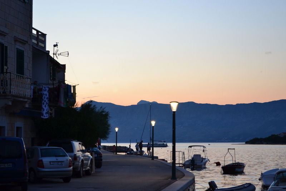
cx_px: 143
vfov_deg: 16.6
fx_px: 656
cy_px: 96
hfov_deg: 24.6
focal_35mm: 82
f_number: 7.1
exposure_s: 1/25
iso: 400
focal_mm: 55
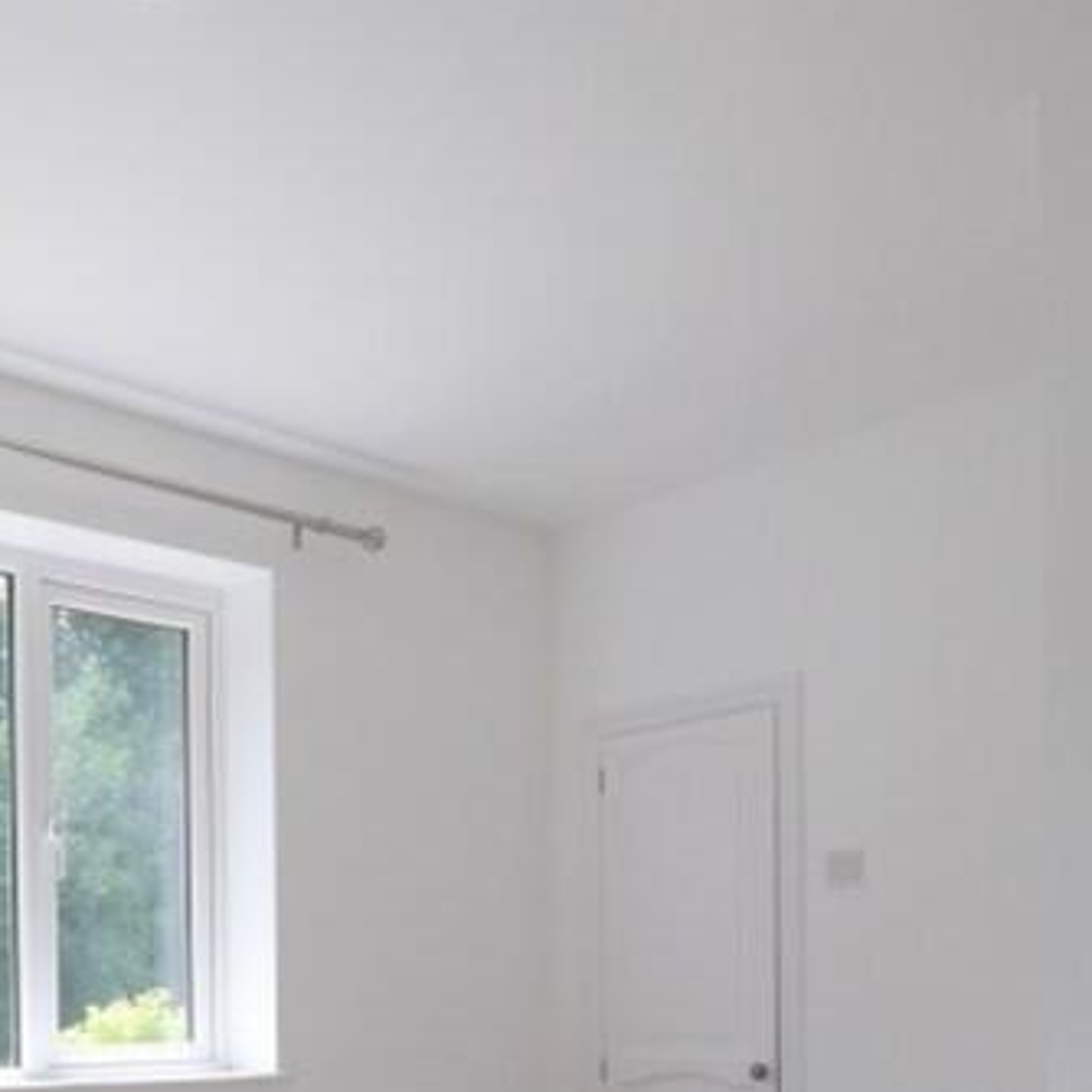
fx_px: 1356
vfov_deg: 39.8
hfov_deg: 41.1
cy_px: 1035
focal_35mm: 38
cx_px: 154
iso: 200
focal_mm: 7
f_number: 4.5
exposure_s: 1/125
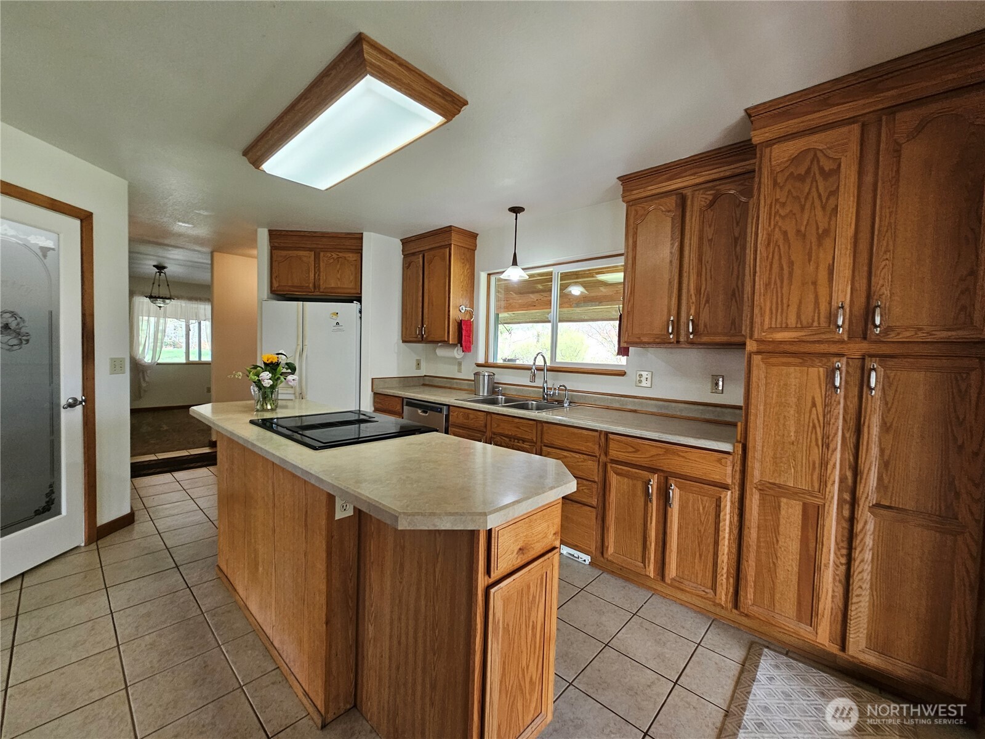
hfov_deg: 106.2
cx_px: 492
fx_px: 370
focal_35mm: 13
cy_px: 370
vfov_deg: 89.9
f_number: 2.2
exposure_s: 1/60
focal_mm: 2.2
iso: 160
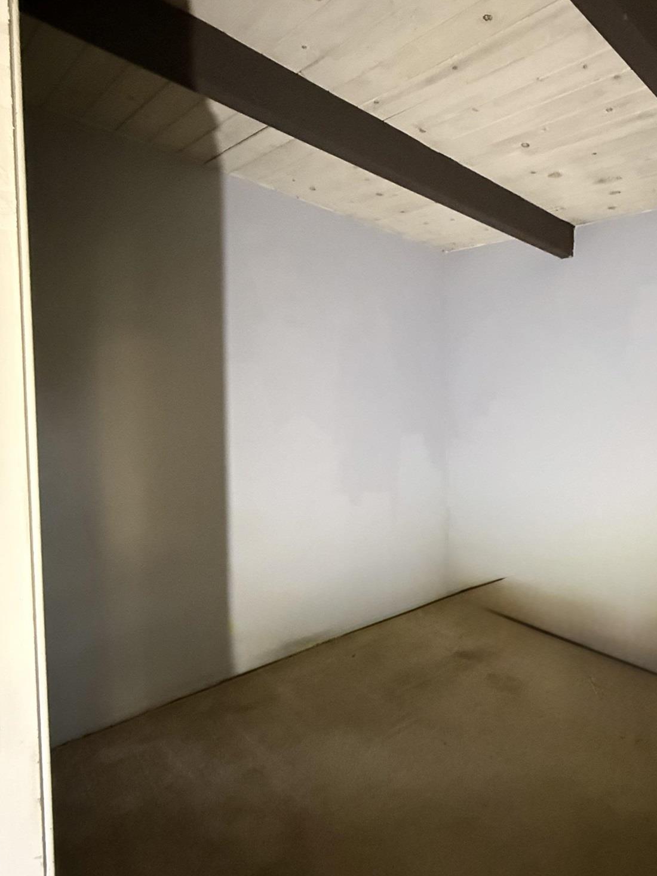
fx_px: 557
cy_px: 429
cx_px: 506
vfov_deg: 76.4
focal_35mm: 22
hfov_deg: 57.4
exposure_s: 1/40
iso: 1250
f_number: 2.2
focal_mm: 2.22
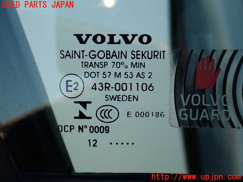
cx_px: 122
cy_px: 91
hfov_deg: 25.3
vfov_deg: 19.1
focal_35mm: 77
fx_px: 541
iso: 125
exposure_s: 1/160
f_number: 4.1
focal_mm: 13.65
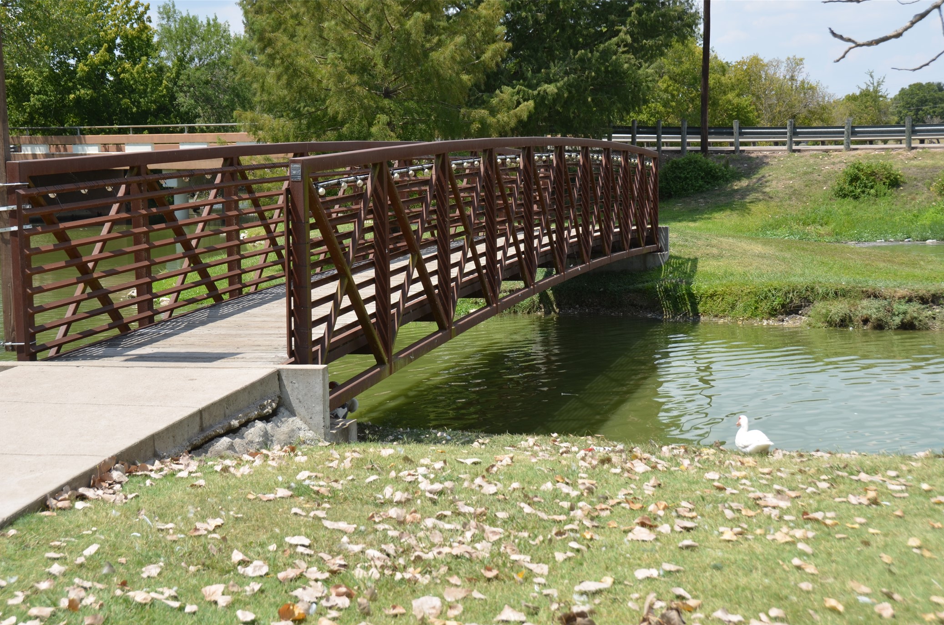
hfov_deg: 32.0
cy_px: 328
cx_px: 452
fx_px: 1648
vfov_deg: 21.5
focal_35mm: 63
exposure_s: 1/250
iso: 100
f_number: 7.1
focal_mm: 40
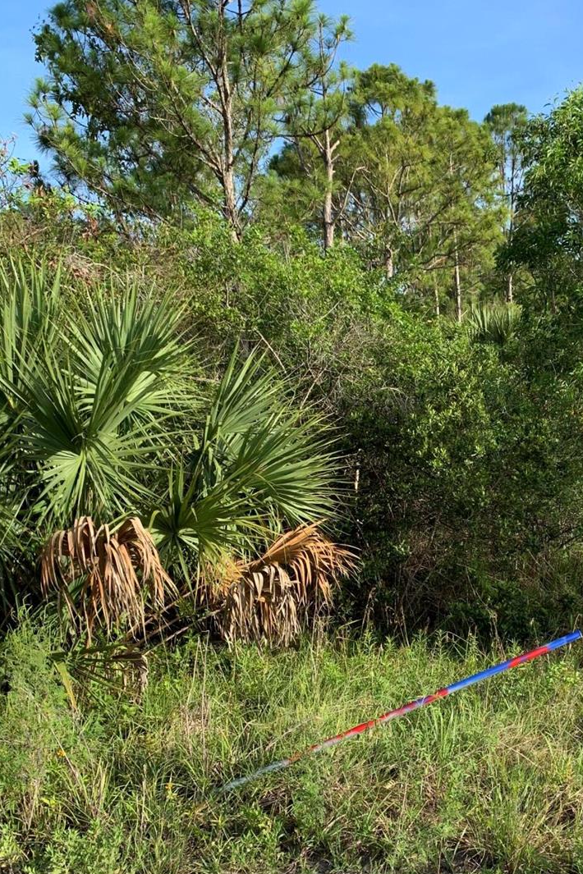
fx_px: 947
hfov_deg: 33.8
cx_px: 402
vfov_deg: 48.8
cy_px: 577
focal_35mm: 39
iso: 25
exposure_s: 1/669
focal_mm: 4.25
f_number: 1.8
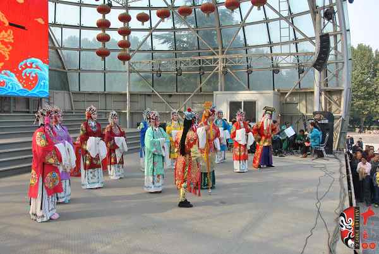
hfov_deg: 59.5
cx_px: 190
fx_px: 332
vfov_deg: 41.8
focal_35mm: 32
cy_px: 127
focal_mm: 21
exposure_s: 1/200
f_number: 7.1
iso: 200
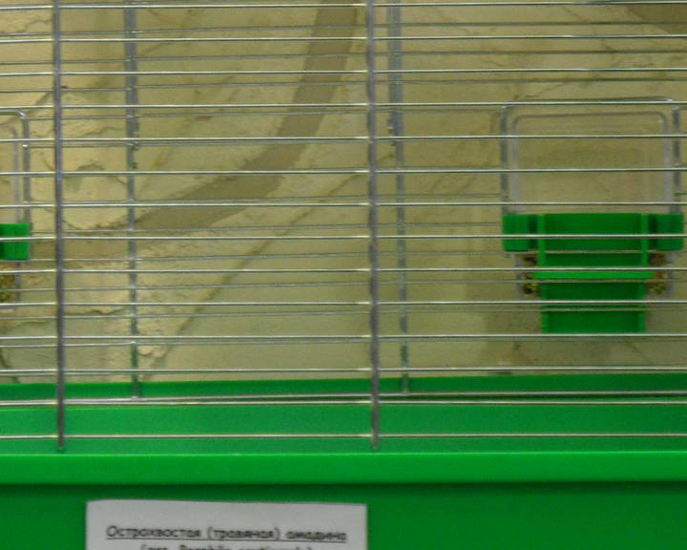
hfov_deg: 8.9
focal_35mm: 217
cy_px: 115
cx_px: 214
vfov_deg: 7.1
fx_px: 4412
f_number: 4.4
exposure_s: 1/8
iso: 200
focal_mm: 16.3
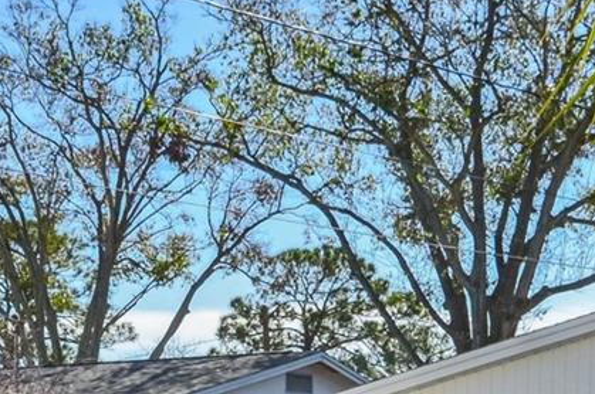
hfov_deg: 19.8
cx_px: 261
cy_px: 668
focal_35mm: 103
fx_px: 1700
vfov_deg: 12.3
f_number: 10
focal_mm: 18
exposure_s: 1/320
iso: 200
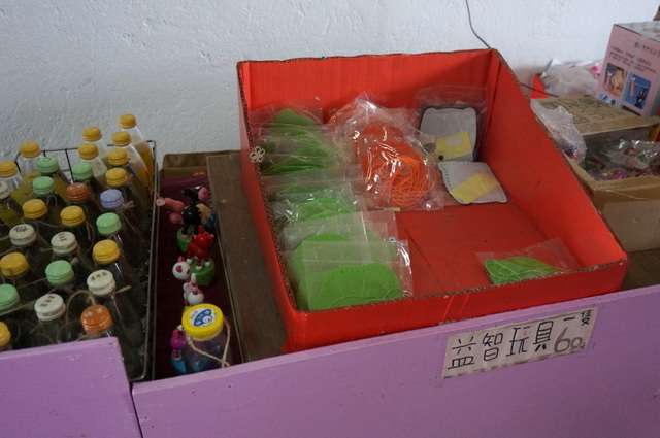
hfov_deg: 57.3
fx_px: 604
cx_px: 330
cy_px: 219
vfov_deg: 39.9
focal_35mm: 33
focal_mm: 22
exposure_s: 1/160
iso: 1600
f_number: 4
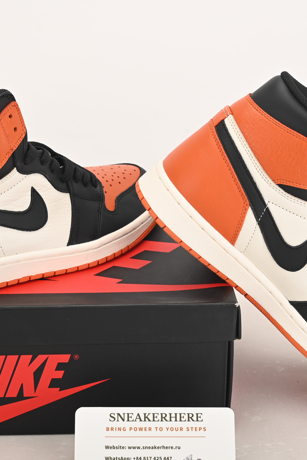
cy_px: 247
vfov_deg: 22.9
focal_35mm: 89
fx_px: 1138
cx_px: 125
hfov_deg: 15.3
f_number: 11
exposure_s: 1/200
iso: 100
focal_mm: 49
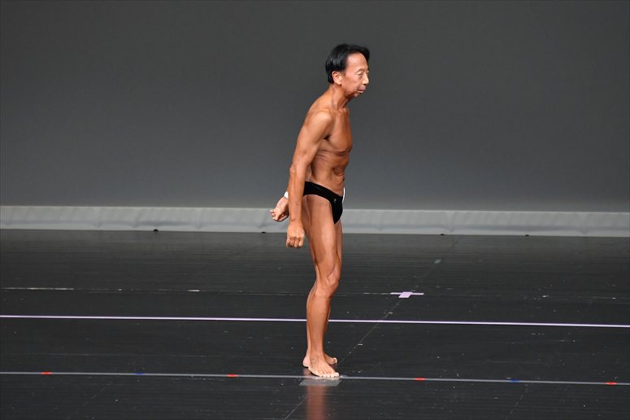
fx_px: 6559
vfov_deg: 3.7
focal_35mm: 375
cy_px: 210
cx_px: 315
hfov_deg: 5.5
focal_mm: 250
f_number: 5.6
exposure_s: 1/400
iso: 4000
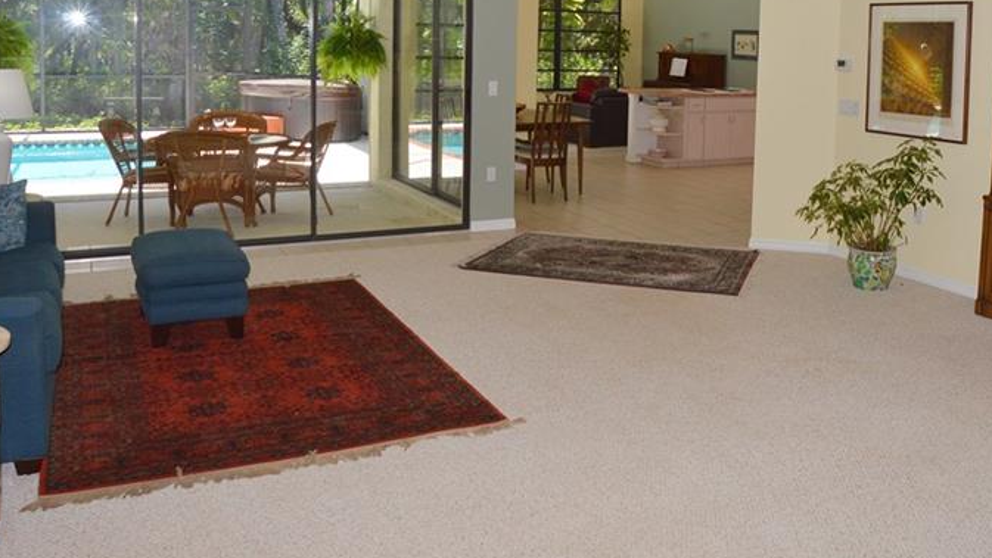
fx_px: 942
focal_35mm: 36
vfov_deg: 32.1
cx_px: 621
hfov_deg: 54.9
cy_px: 103
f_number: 6.3
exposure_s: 1/100
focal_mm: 15
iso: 200
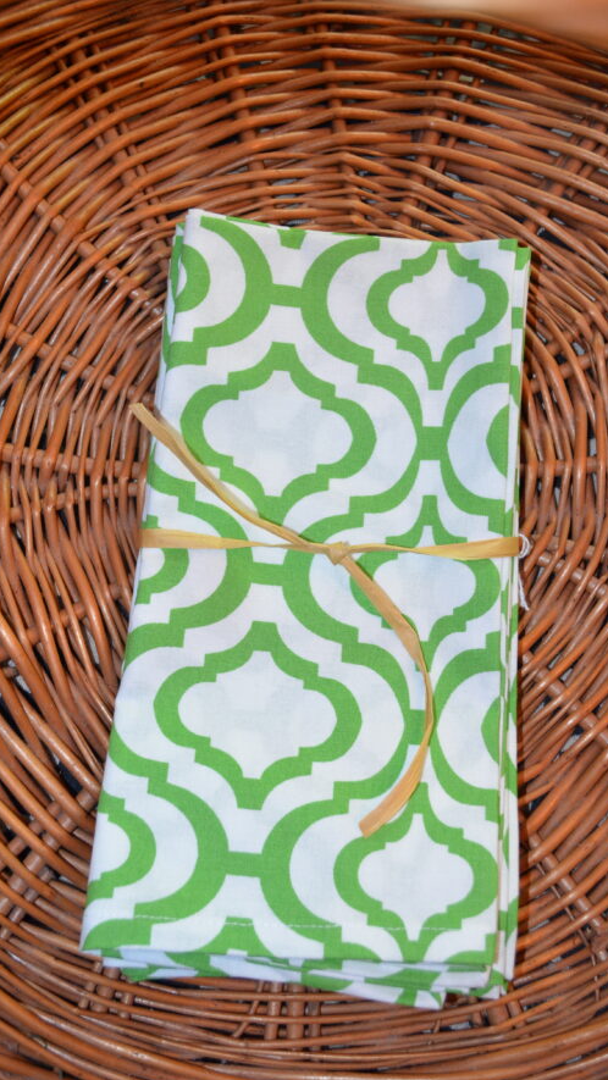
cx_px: 288
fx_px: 1333
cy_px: 533
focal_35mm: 47
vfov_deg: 44.1
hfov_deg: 25.7
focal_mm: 29
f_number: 4.5
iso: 1250
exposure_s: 1/60
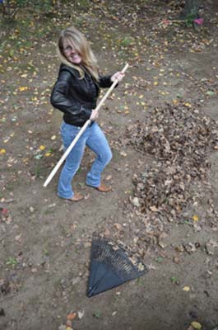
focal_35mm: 27
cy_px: 165
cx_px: 109
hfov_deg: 47.7
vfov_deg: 67.5
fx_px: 246
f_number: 3.5
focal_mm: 18
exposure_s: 1/60
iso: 400
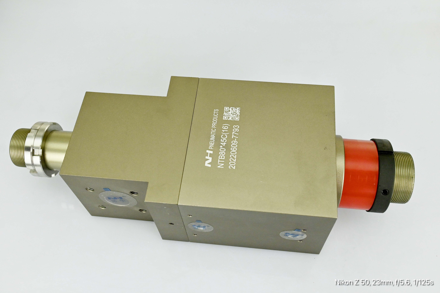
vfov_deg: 38.4
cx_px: 220
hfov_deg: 55.1
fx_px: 422
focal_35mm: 34
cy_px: 146
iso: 1000
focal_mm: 23
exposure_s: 1/125
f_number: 5.6
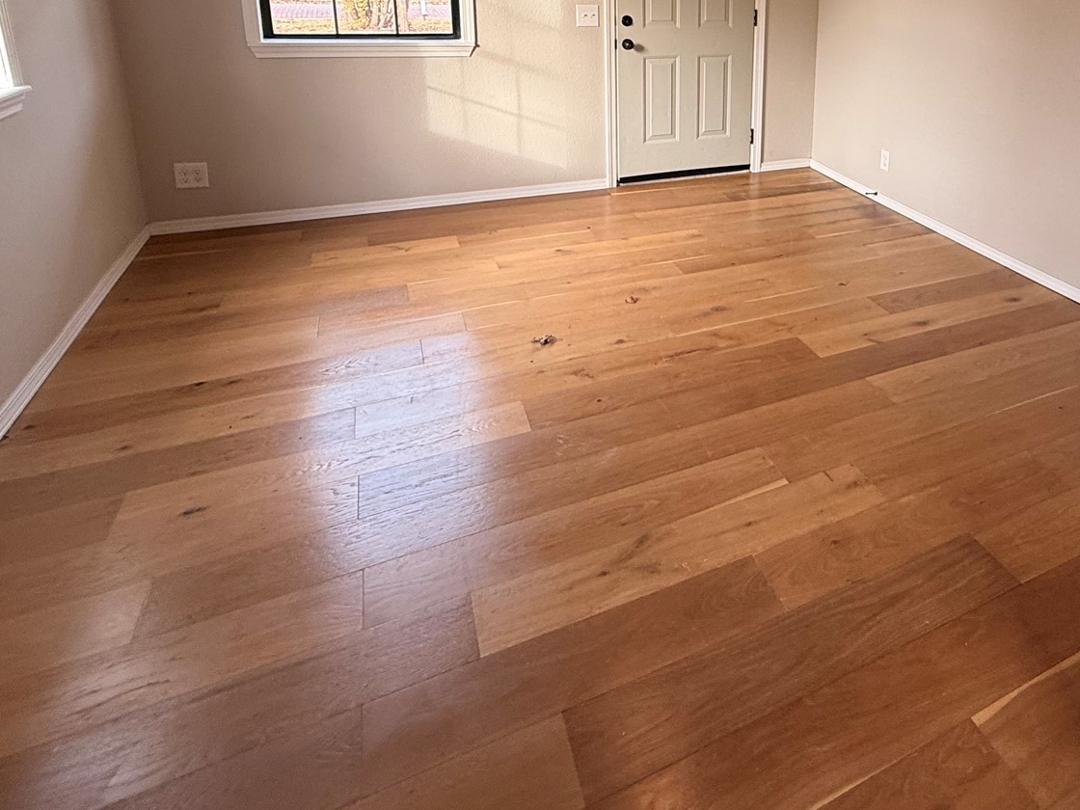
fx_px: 749
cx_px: 795
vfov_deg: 52.3
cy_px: 137
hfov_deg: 67.6
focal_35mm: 24
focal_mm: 2.22
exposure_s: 1/99
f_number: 2.2
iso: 125
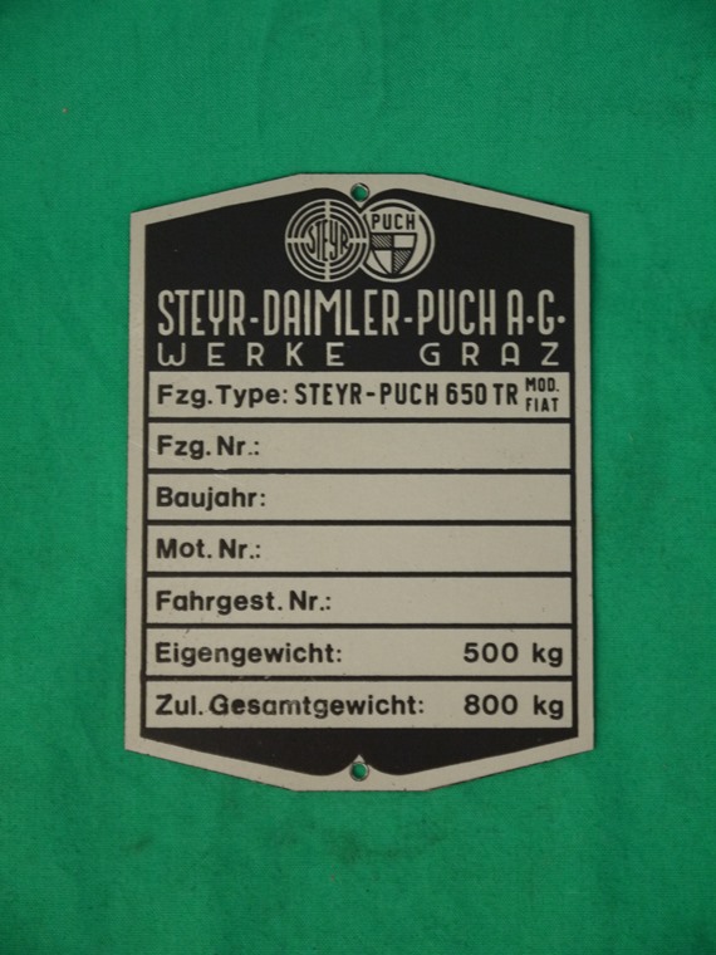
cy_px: 478
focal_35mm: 84
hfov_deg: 17.6
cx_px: 358
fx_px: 2317
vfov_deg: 23.3
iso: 800
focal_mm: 42
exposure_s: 1/80
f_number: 5.6
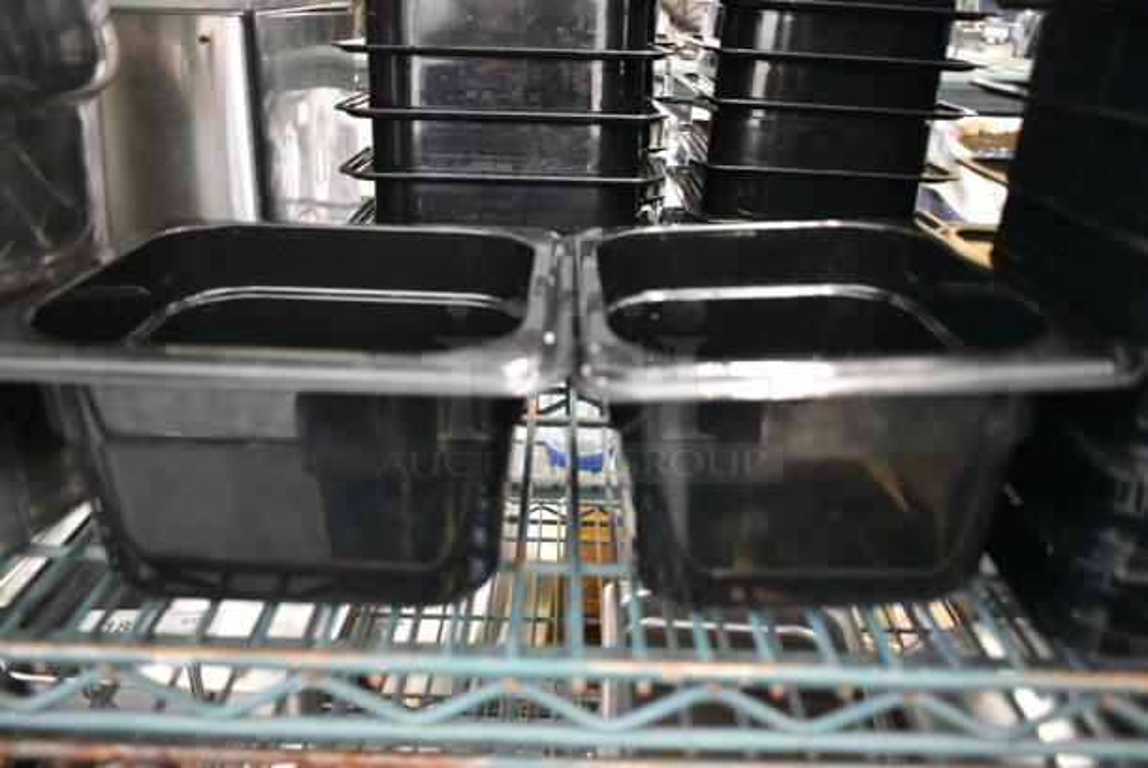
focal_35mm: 27
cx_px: 574
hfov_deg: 67.3
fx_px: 862
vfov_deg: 48.0
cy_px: 384
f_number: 4
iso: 6400
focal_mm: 18
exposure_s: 1/60
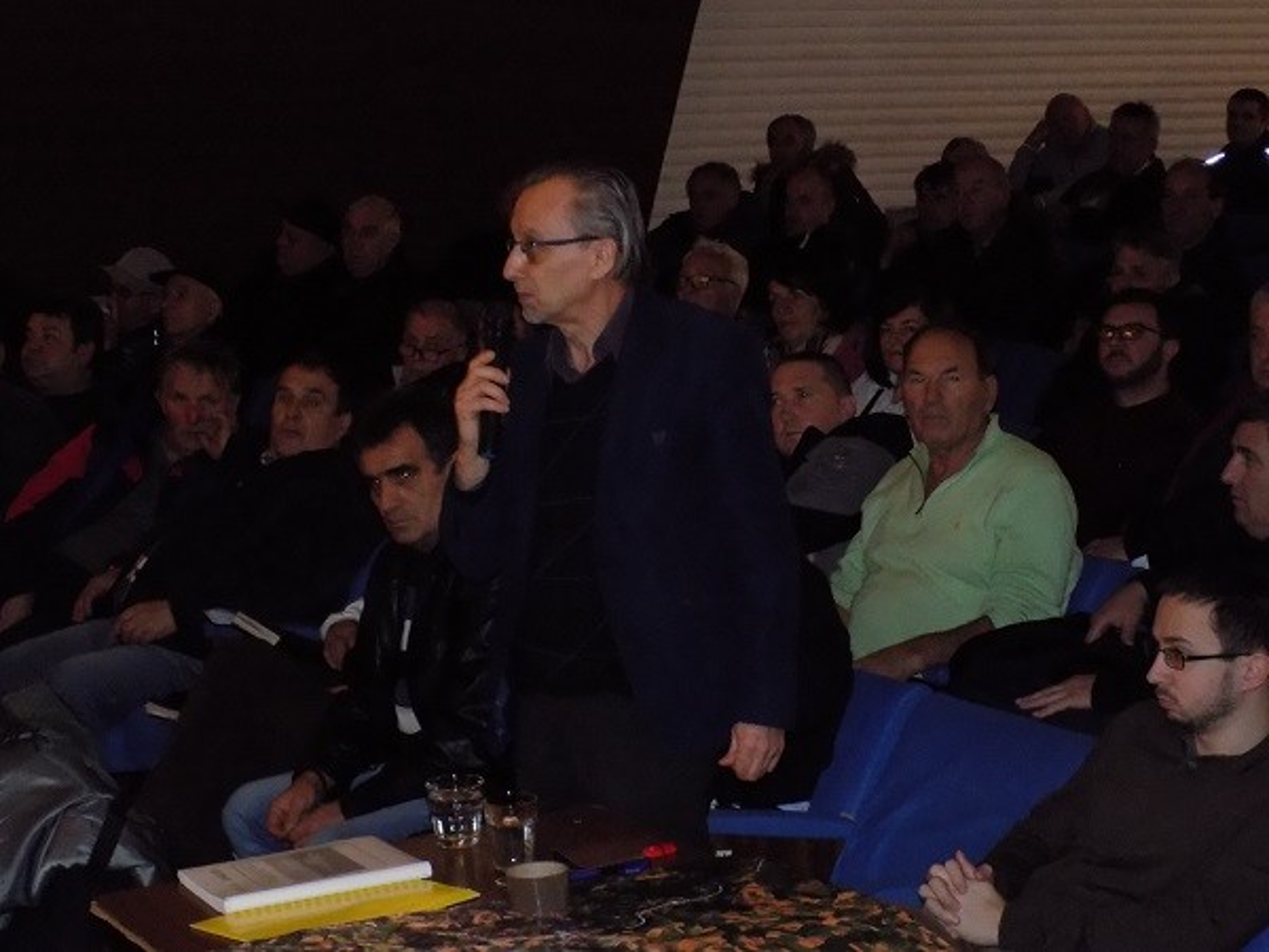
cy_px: 476
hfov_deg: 25.0
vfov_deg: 18.9
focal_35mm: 78
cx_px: 634
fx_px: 2859
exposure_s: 1/30
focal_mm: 13.9
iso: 800
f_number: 4.3
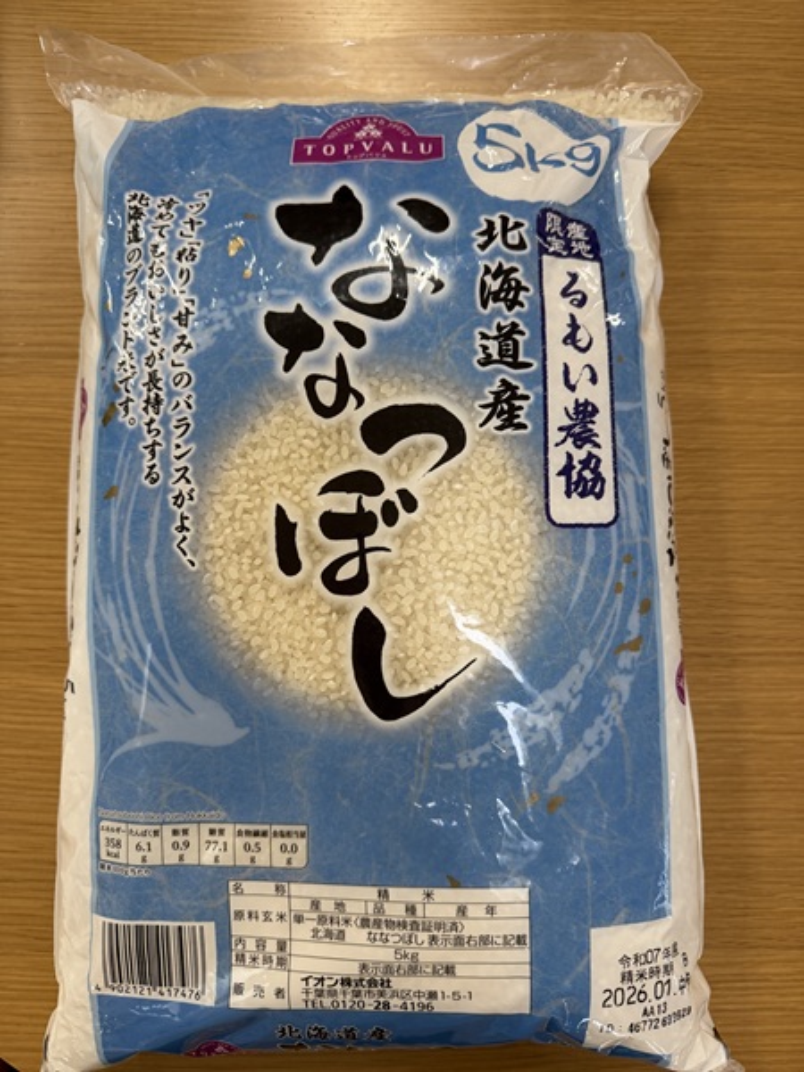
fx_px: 743
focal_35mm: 24
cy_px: 536
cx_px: 402
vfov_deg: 71.6
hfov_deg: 56.8
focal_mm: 6.76
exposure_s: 1/121
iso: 160
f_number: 1.78
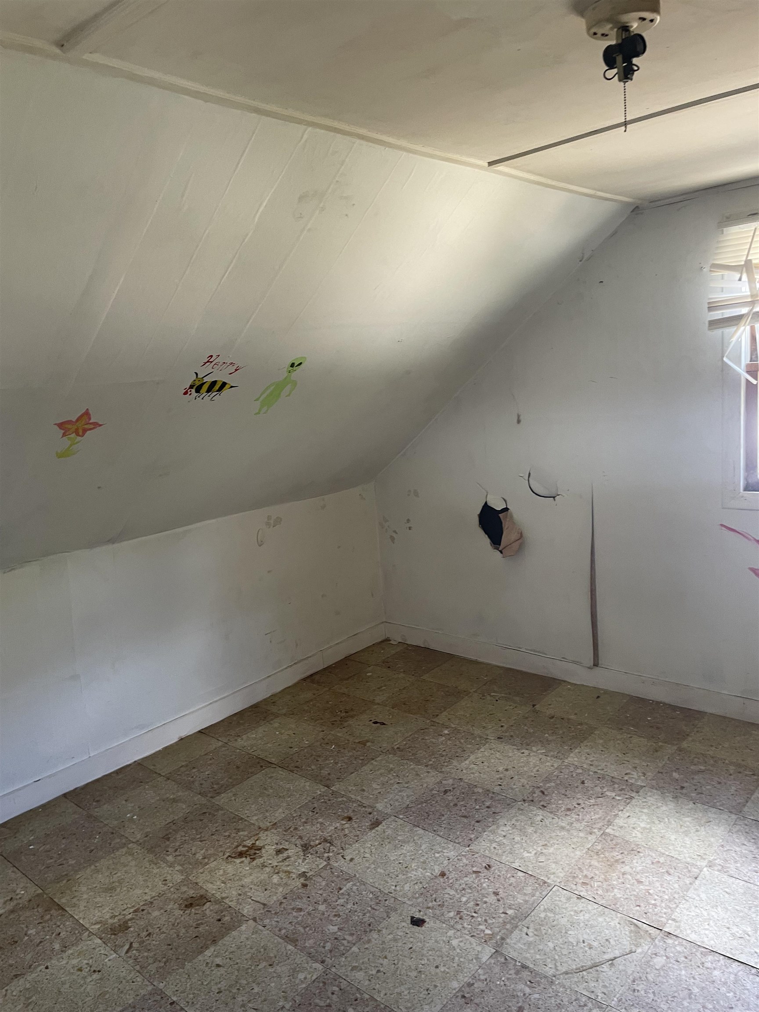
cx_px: 380
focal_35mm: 26
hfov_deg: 53.1
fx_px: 760
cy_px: 506
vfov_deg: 67.3
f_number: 1.6
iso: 125
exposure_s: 1/60
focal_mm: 4.2
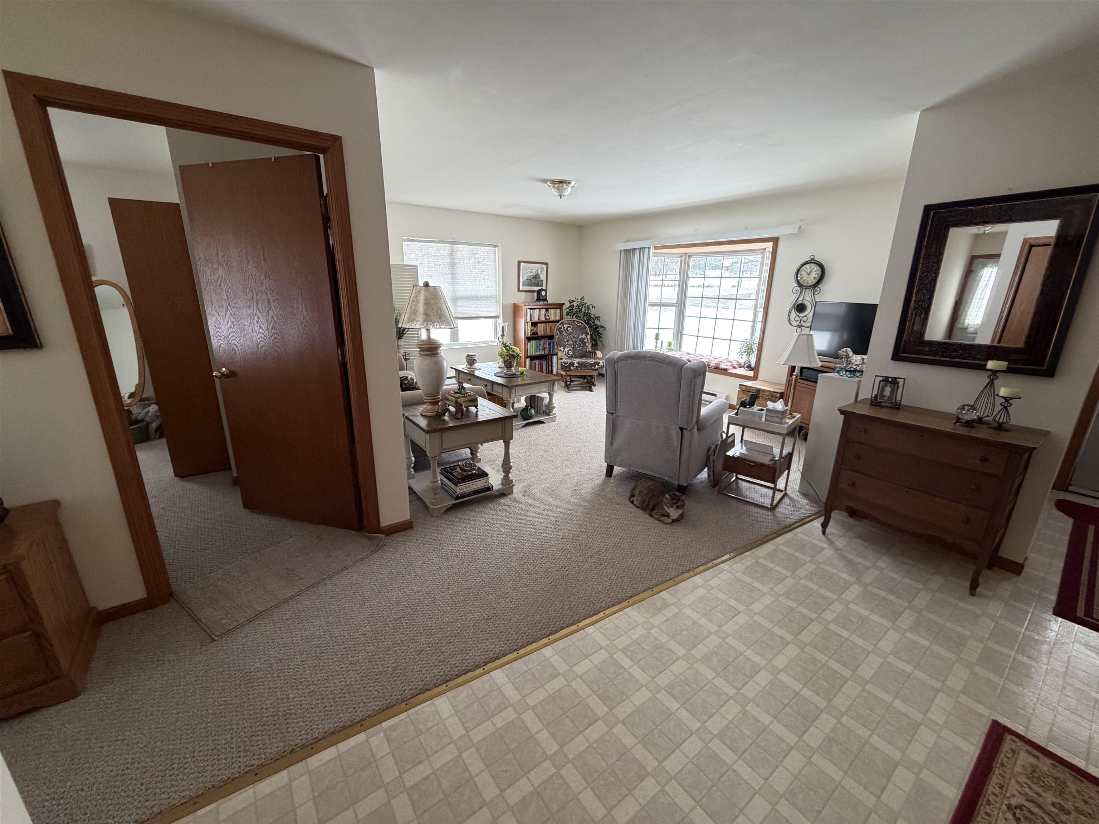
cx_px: 550
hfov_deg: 102.1
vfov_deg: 85.7
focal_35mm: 14
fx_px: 444
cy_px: 412
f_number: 2.2
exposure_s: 1/79
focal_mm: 2.22
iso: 320
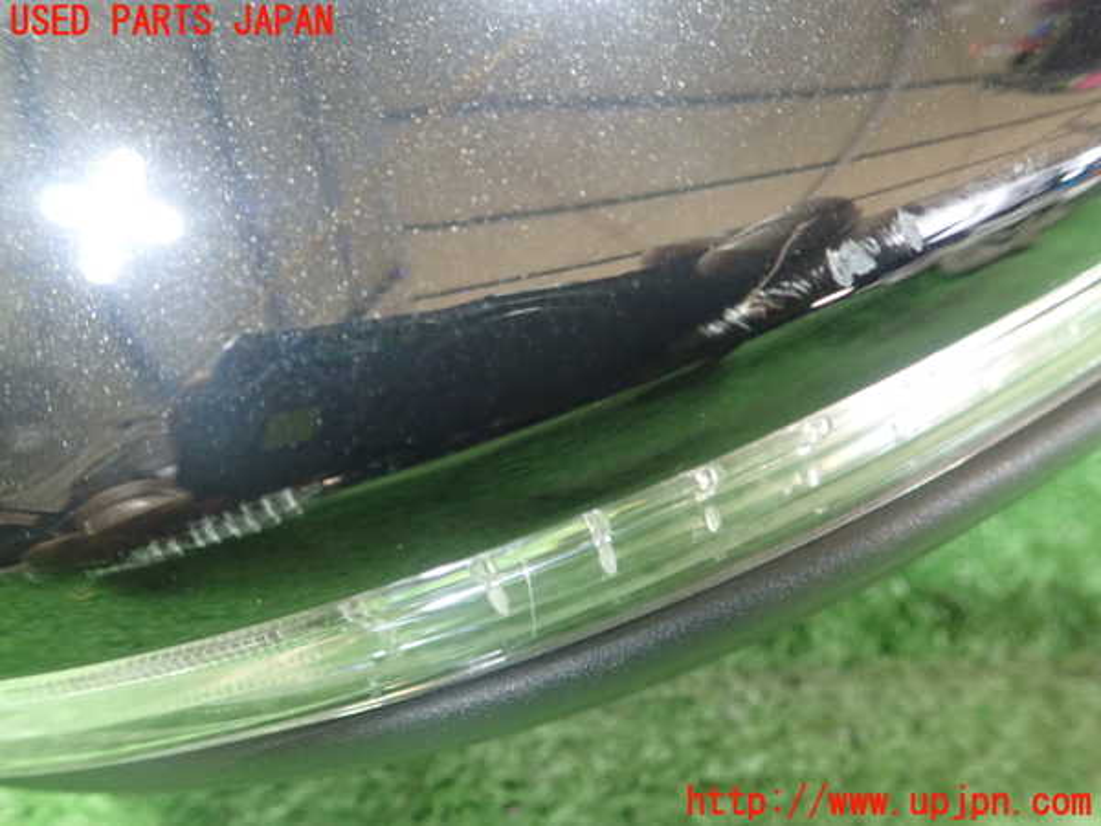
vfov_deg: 46.8
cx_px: 550
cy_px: 413
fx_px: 954
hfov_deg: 60.0
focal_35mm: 30
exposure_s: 1/50
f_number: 2.3
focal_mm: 5.5
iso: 800
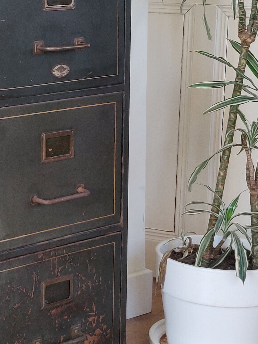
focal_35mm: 58
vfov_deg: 32.6
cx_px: 24
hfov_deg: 24.5
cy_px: 87
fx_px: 576
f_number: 1.7
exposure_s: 1/33
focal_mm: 4.25
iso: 200
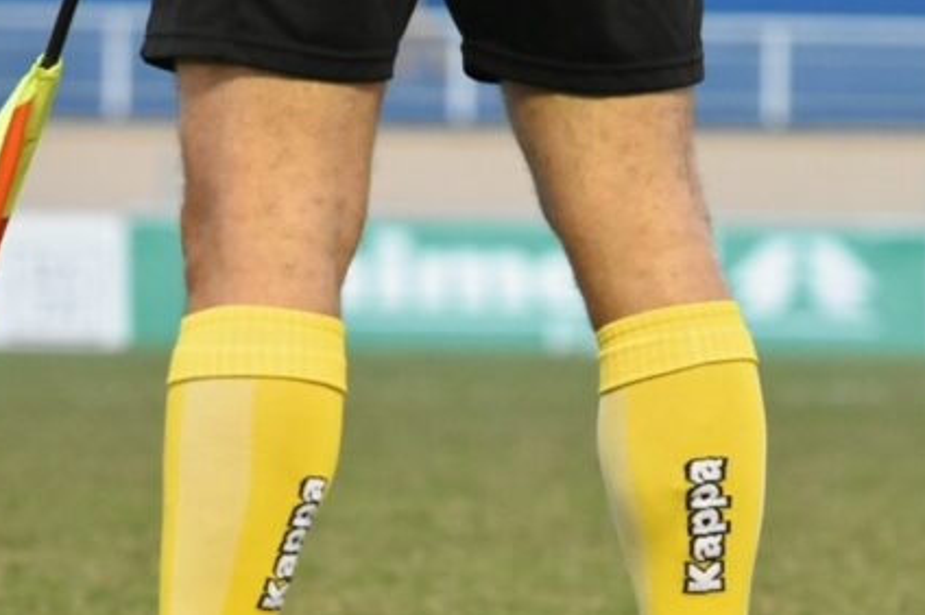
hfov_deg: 5.1
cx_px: 565
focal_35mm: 408
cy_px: 471
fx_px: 10475
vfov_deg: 3.4
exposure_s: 1/500
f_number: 5.6
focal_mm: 150
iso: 4000
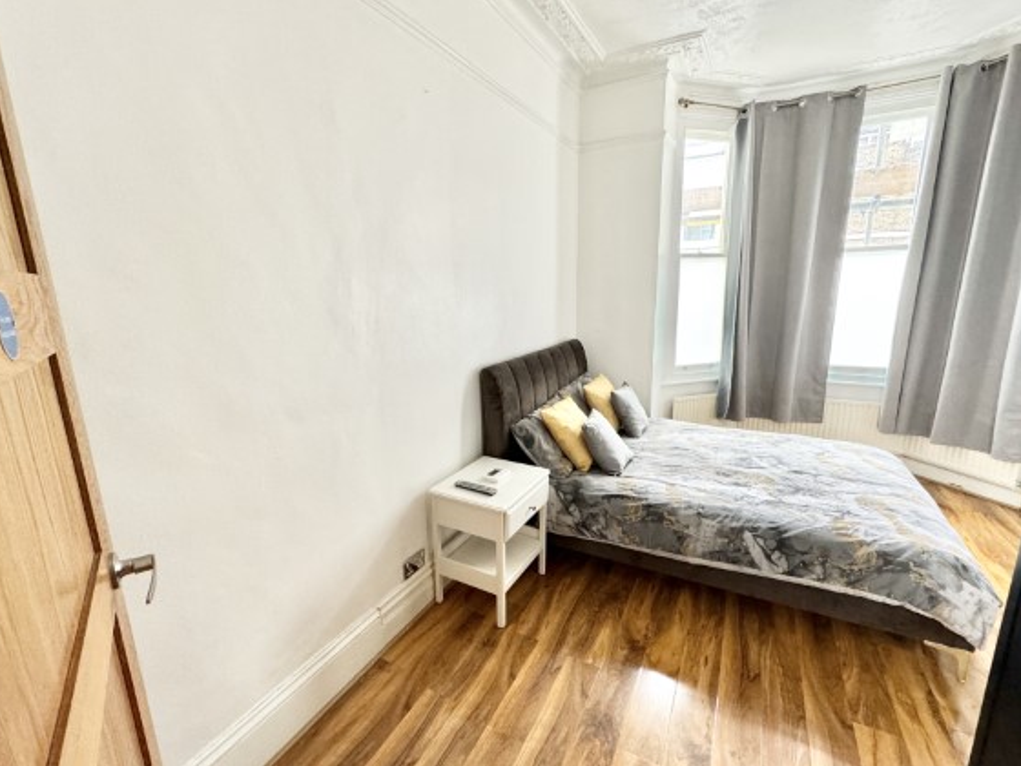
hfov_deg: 94.5
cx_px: 498
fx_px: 472
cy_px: 388
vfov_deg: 78.1
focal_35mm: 16
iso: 250
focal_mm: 2.22
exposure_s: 1/99
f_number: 2.2
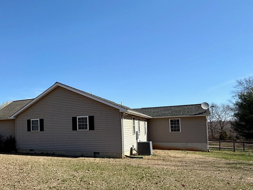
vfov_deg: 46.3
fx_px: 219
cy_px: 121
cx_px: 26
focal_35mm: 30
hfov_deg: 52.8
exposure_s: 1/1848
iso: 50
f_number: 2.2
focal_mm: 2.22
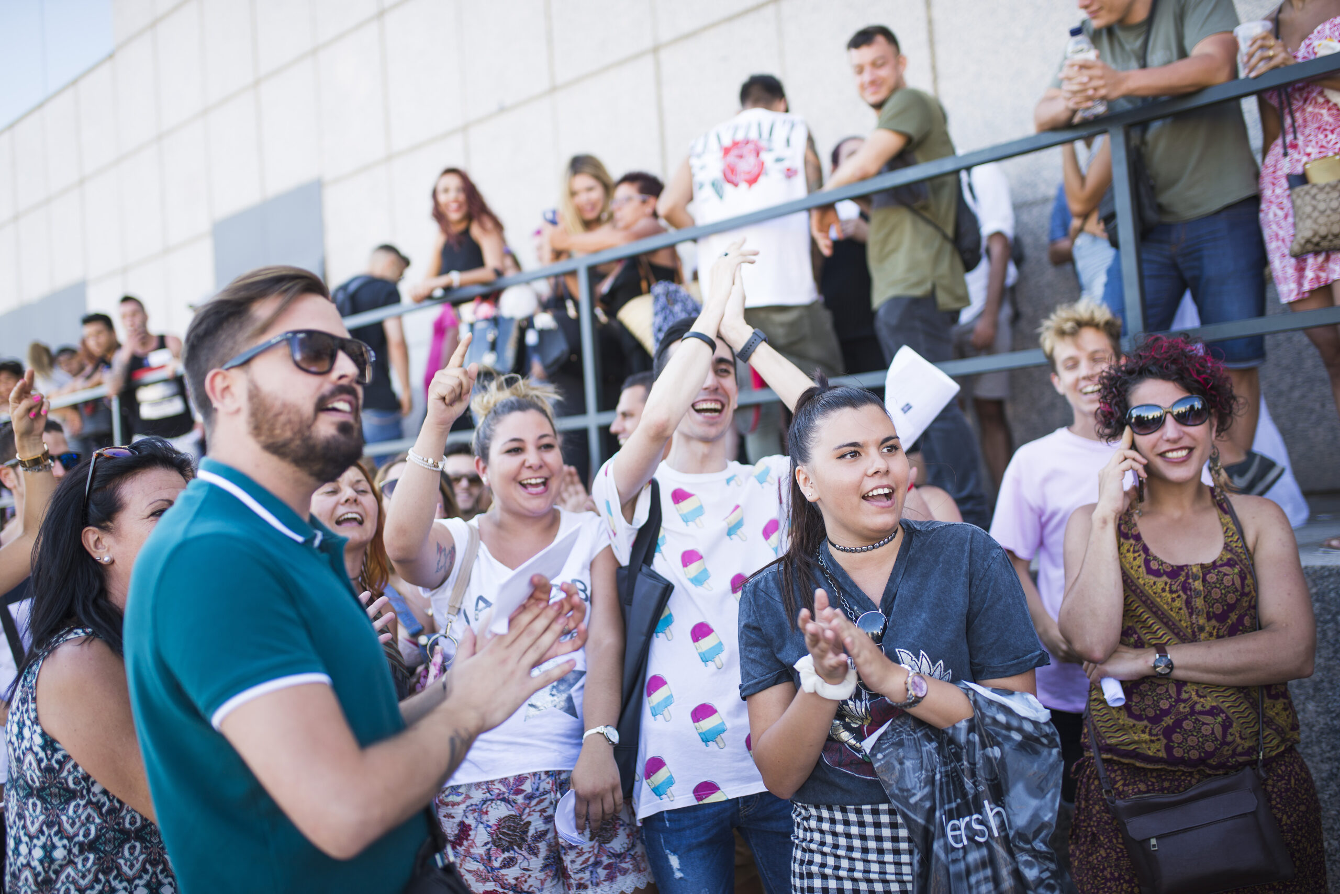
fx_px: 1303
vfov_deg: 37.9
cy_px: 447
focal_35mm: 35
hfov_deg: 54.4
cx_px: 670
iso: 100
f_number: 2
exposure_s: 1/400
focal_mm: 35
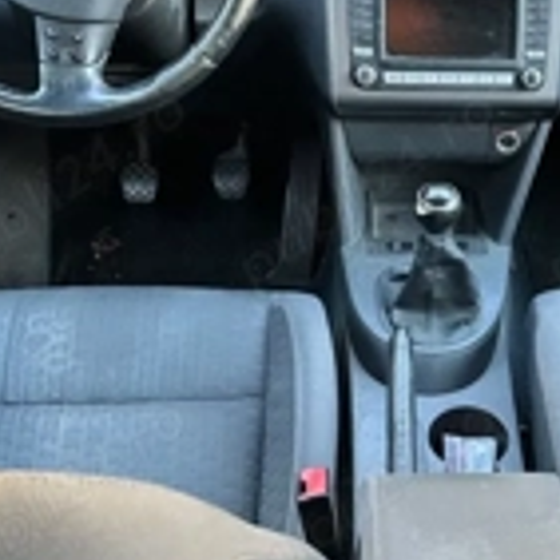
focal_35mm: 60
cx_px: 445
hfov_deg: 28.0
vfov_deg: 28.6
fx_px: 1098
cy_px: 238
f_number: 1.78
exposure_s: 1/60
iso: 250
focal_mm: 6.86
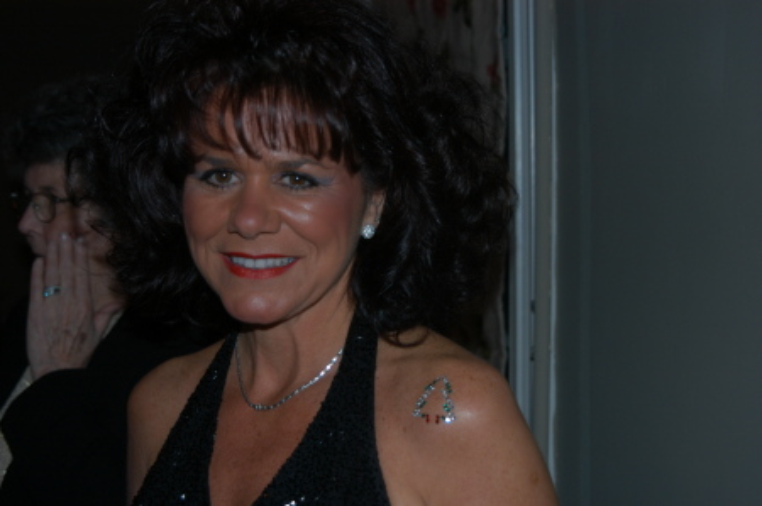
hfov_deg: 37.9
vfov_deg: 25.7
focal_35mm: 52
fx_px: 1110
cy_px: 253
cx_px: 381
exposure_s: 1/60
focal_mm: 35
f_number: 3.5
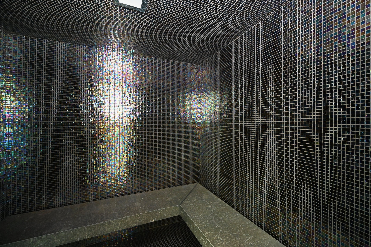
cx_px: 186
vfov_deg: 81.1
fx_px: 144
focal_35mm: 14
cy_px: 124
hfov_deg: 104.3
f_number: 4
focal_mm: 14
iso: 6400
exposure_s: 1/60
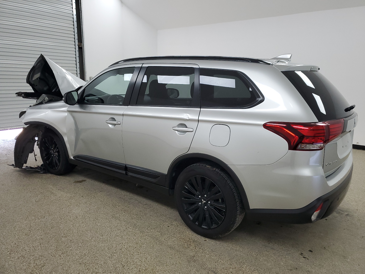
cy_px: 137
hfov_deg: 67.3
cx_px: 182
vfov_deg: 53.1
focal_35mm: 26
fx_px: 274
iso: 82
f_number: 1.5
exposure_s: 1/120
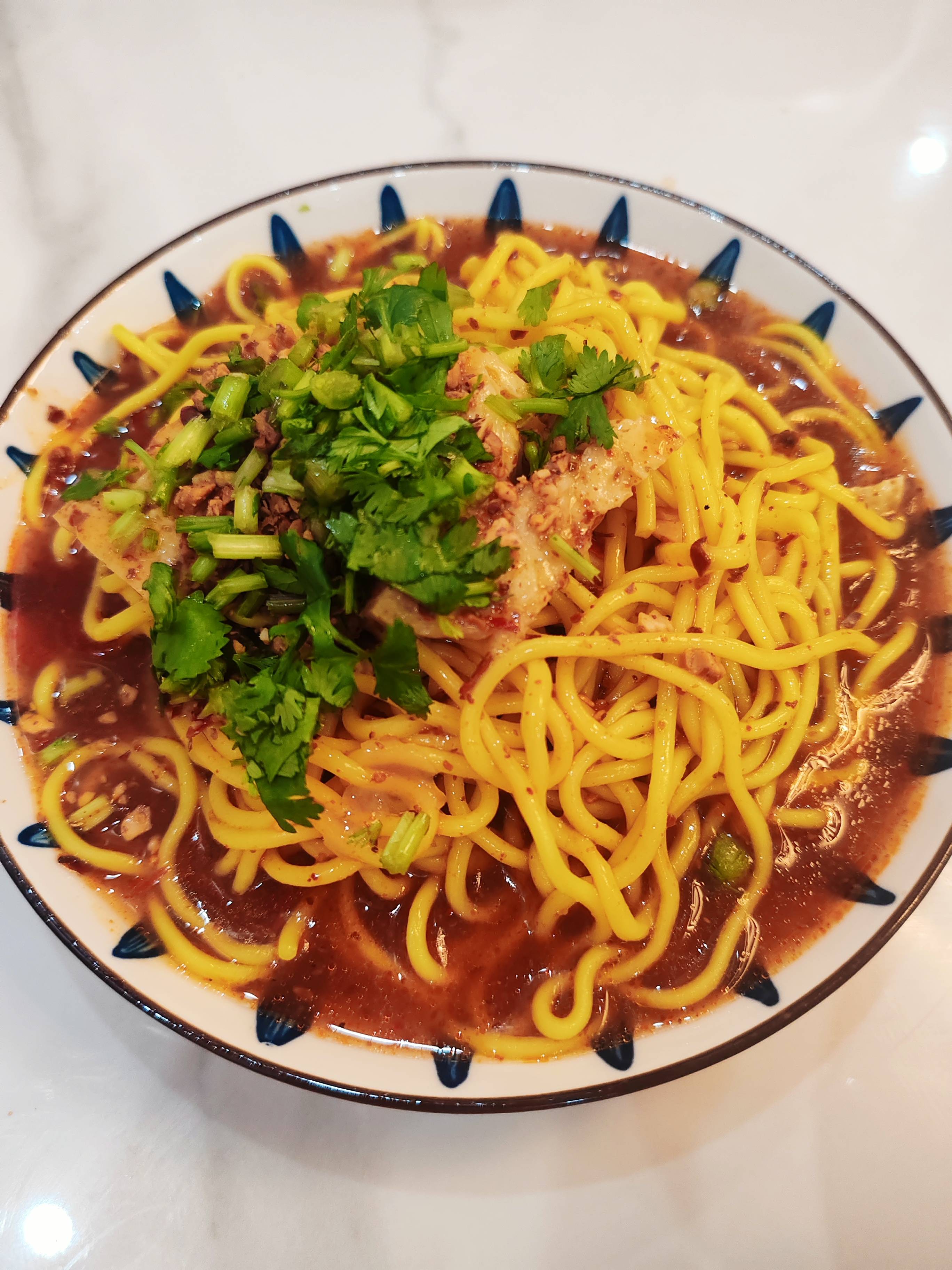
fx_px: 990
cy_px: 635
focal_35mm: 27
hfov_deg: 51.4
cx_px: 476
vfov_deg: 65.3
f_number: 1.8
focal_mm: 6.14
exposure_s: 1/100
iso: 1600
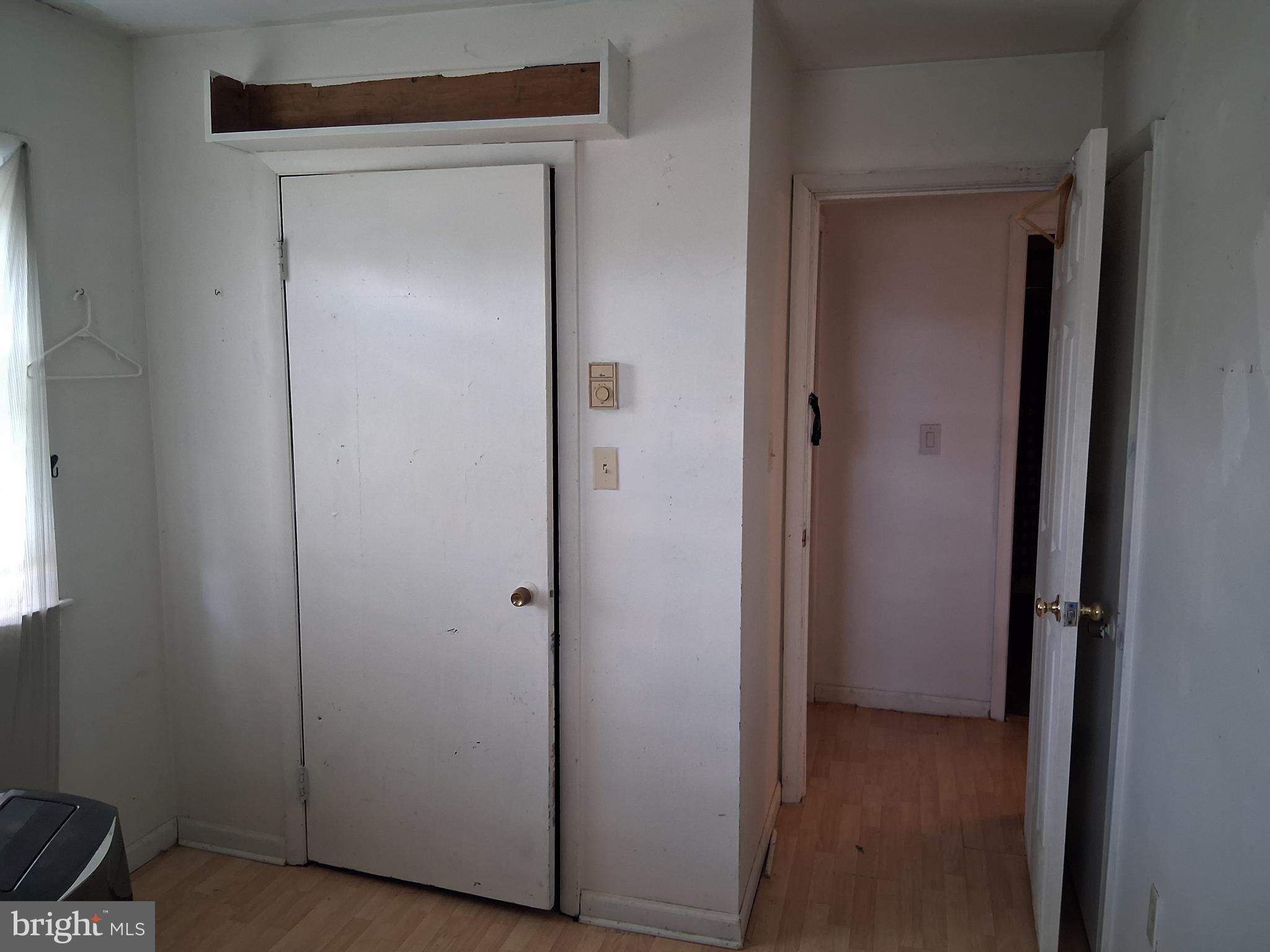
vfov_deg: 53.1
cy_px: 476
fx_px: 954
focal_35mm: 26
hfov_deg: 67.3
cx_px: 635
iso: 500
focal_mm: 3.98
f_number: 1.8
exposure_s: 1/50
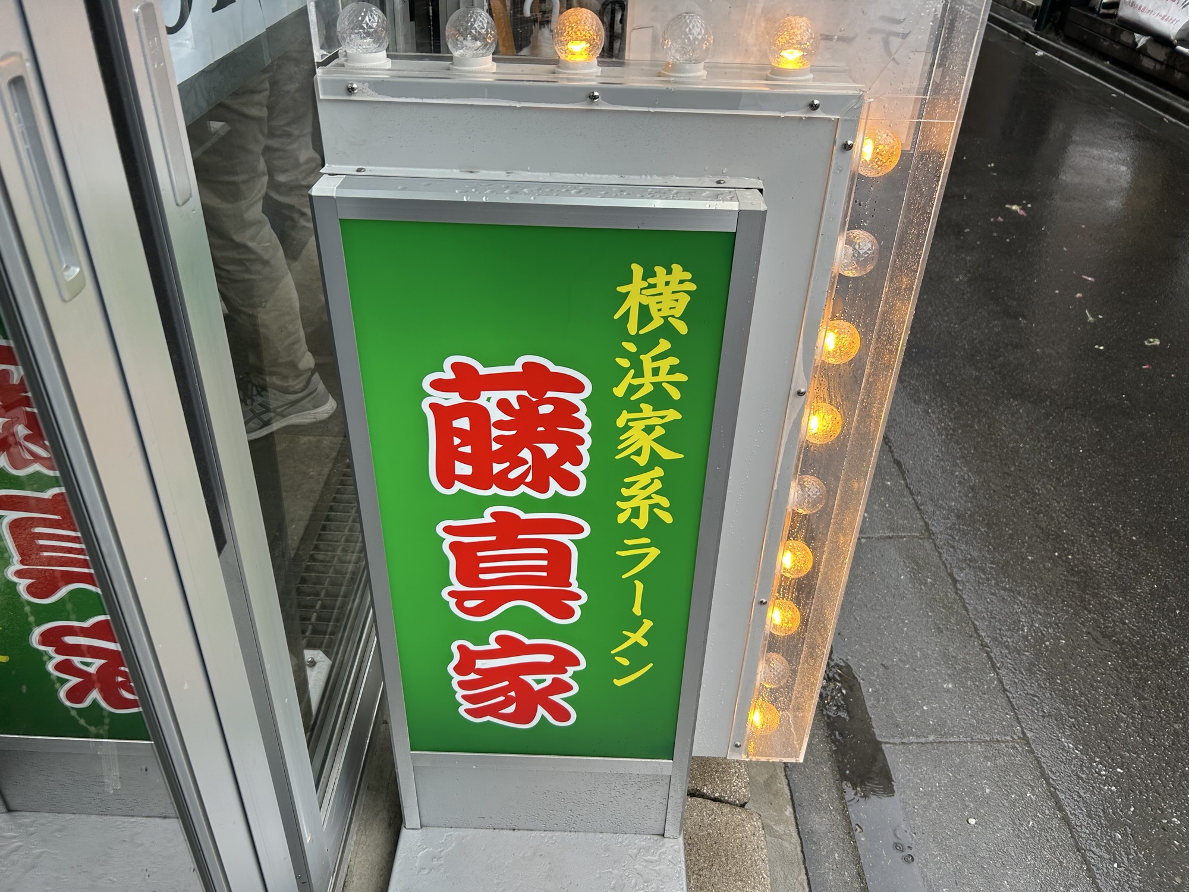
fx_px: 893
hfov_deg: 67.3
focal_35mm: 26
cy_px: 446
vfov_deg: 53.1
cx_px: 594
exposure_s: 1/118
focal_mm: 5.7
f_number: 1.5
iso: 32
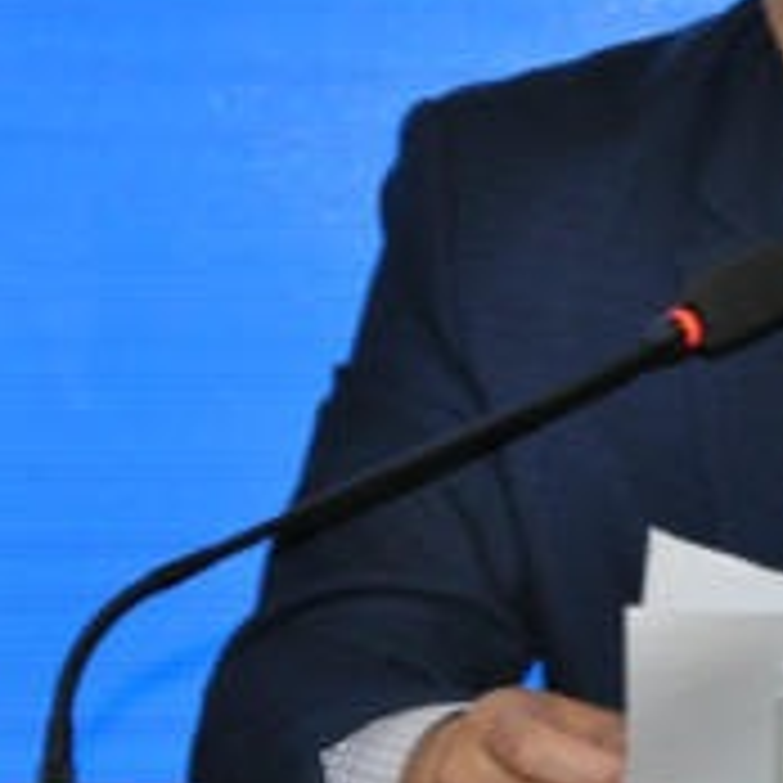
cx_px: 909
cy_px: 45
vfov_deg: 4.7
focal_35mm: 373
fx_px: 9557
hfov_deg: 4.7
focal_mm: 85
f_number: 5.6
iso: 800
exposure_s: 1/100
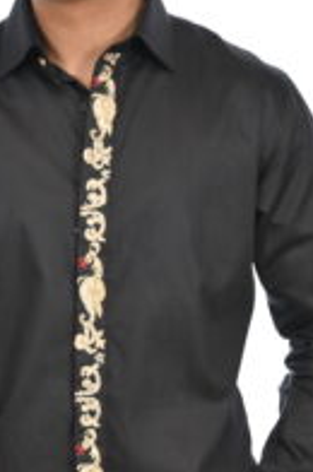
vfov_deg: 14.9
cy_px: 226
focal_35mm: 138
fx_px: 1806
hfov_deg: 9.9
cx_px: 101
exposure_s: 1/125
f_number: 6.3
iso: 1000
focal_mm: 60
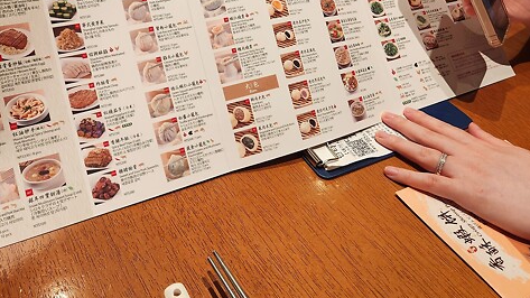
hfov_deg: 56.6
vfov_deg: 33.1
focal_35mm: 35
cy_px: 77
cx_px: 243
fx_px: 492
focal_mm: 5.4
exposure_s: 1/120
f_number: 1.8
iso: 125
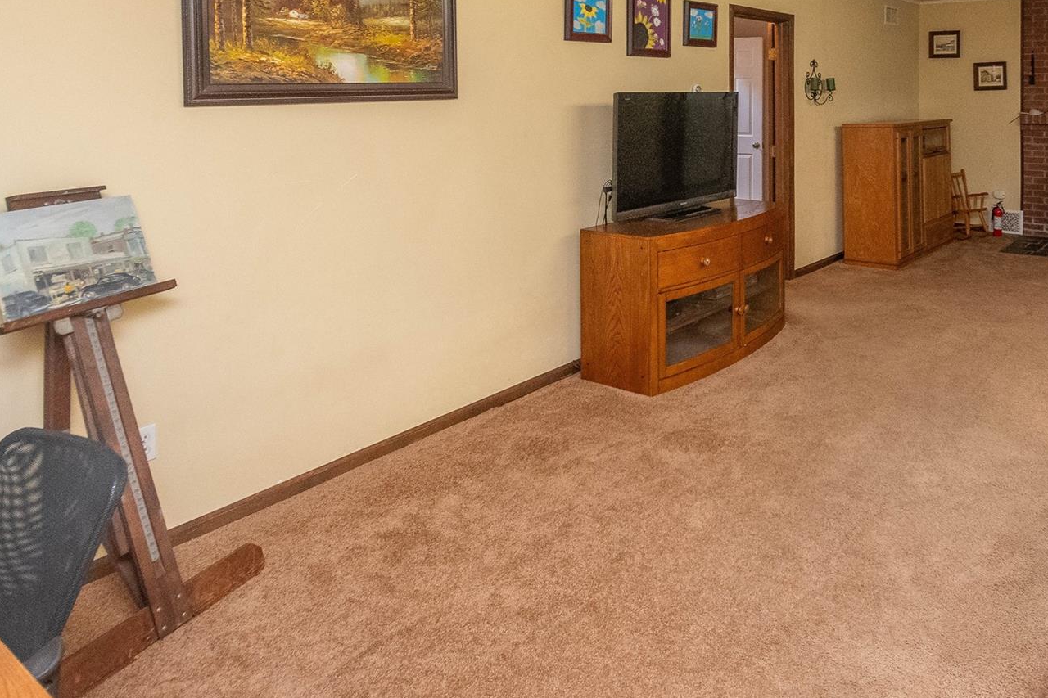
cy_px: 174
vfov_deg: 50.9
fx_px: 699
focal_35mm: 24
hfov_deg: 69.0
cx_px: 783
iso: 5600
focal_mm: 10
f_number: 5.6
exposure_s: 1/60
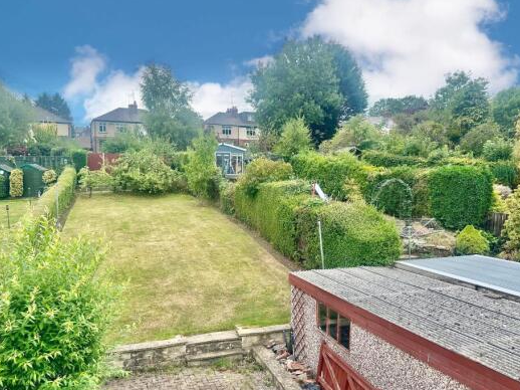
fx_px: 405
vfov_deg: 51.3
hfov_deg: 65.3
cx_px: 254
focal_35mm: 27
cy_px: 200
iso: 80
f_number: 1.78
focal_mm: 6.86
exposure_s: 1/2732
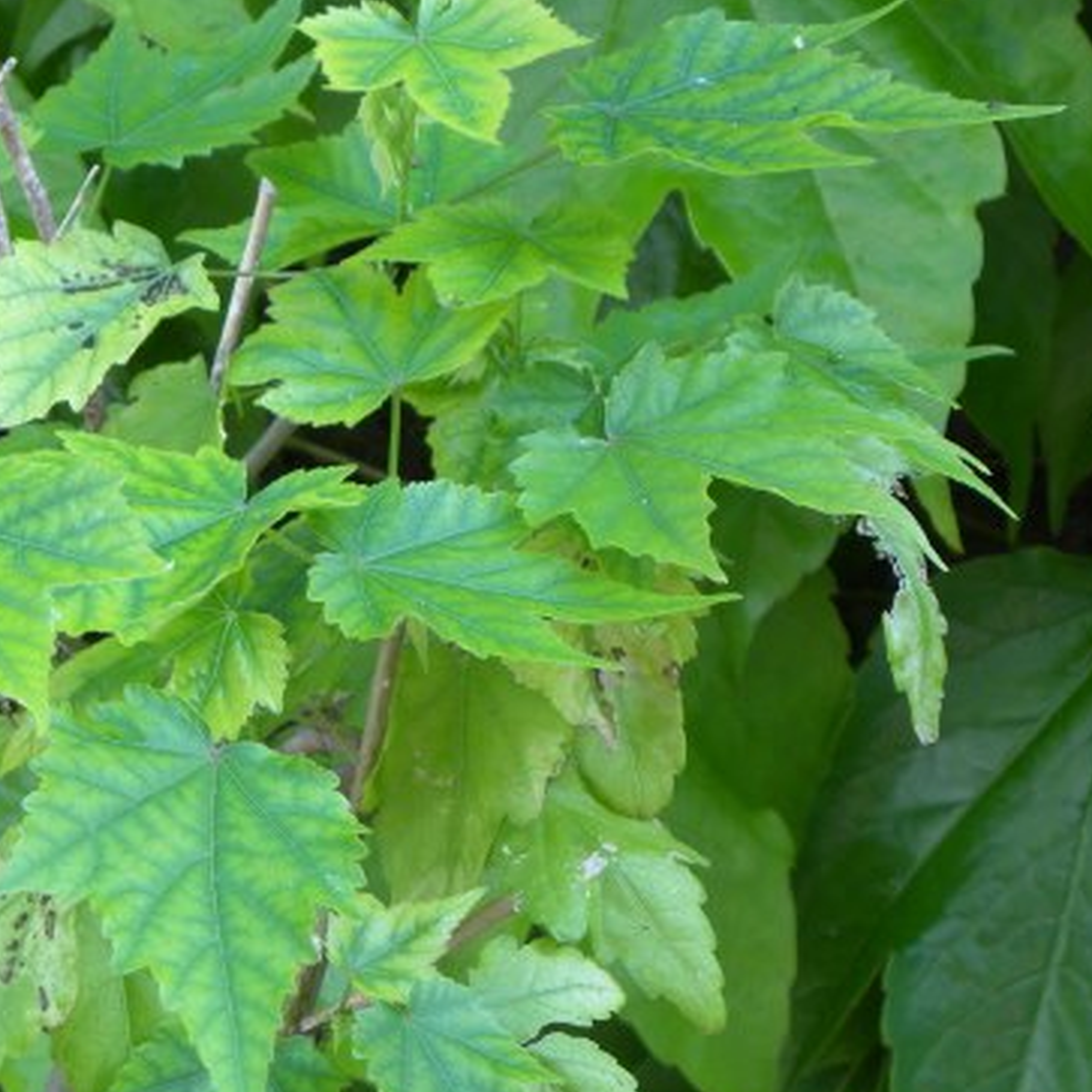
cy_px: 554
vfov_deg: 21.4
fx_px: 2891
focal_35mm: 81
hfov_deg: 21.2
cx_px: 268
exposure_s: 1/74
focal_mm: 9.2
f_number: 3.5
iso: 137
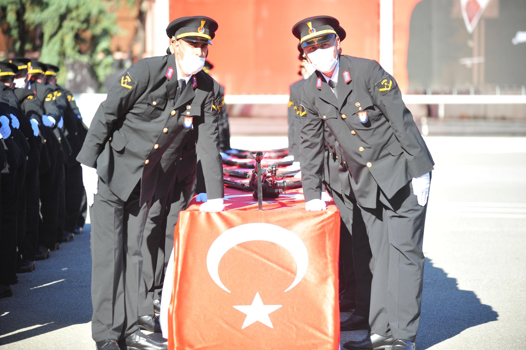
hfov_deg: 15.8
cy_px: 175
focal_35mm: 130
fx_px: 1898
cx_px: 263
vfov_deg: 10.5
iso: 1600
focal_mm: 130
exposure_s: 1/8000
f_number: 2.8
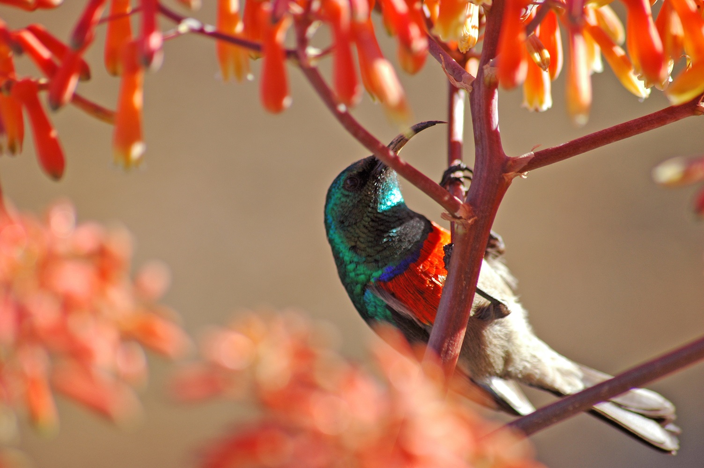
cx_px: 352
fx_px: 6448
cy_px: 234
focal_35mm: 330
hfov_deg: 6.2
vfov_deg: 4.2
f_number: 6.3
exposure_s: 1/250
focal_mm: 220
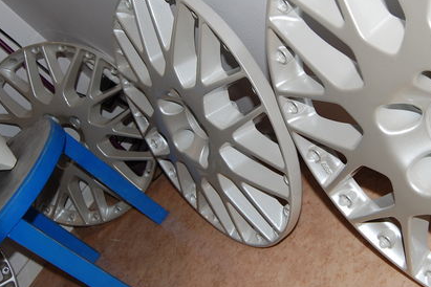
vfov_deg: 31.8
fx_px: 503
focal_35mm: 42
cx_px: 262
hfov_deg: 46.1
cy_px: 118
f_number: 5.6
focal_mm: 18
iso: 200
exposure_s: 1/125
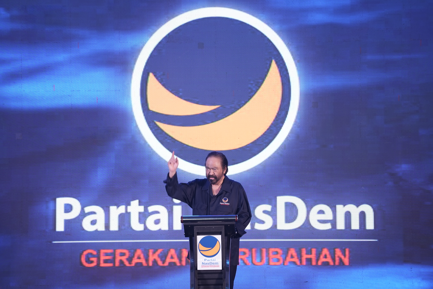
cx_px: 216
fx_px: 2058
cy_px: 144
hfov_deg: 12.0
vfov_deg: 8.0
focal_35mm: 171
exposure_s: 1/50
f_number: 4
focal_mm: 171
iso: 400
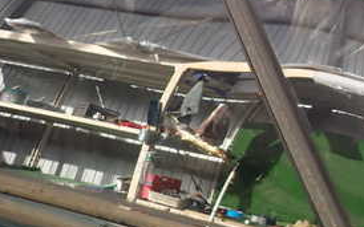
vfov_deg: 22.1
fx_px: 575
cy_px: 56
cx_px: 388
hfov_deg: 31.6
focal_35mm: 58
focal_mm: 4.5
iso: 160
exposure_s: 1/125
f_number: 2
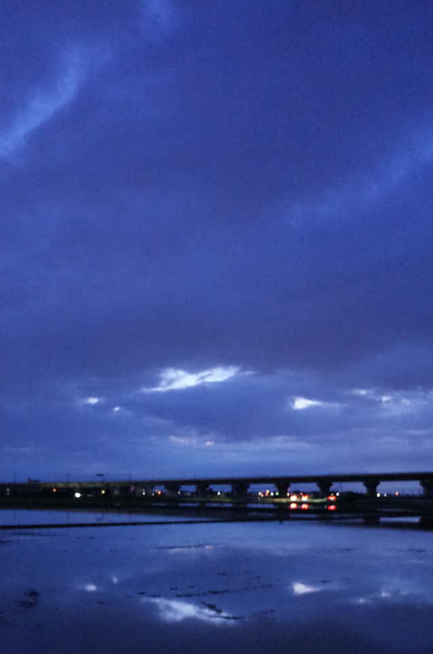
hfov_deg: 29.7
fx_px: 816
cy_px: 479
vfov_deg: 42.5
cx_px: 196
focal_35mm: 45
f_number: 2.8
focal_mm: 18.3
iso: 3200
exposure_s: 1/8
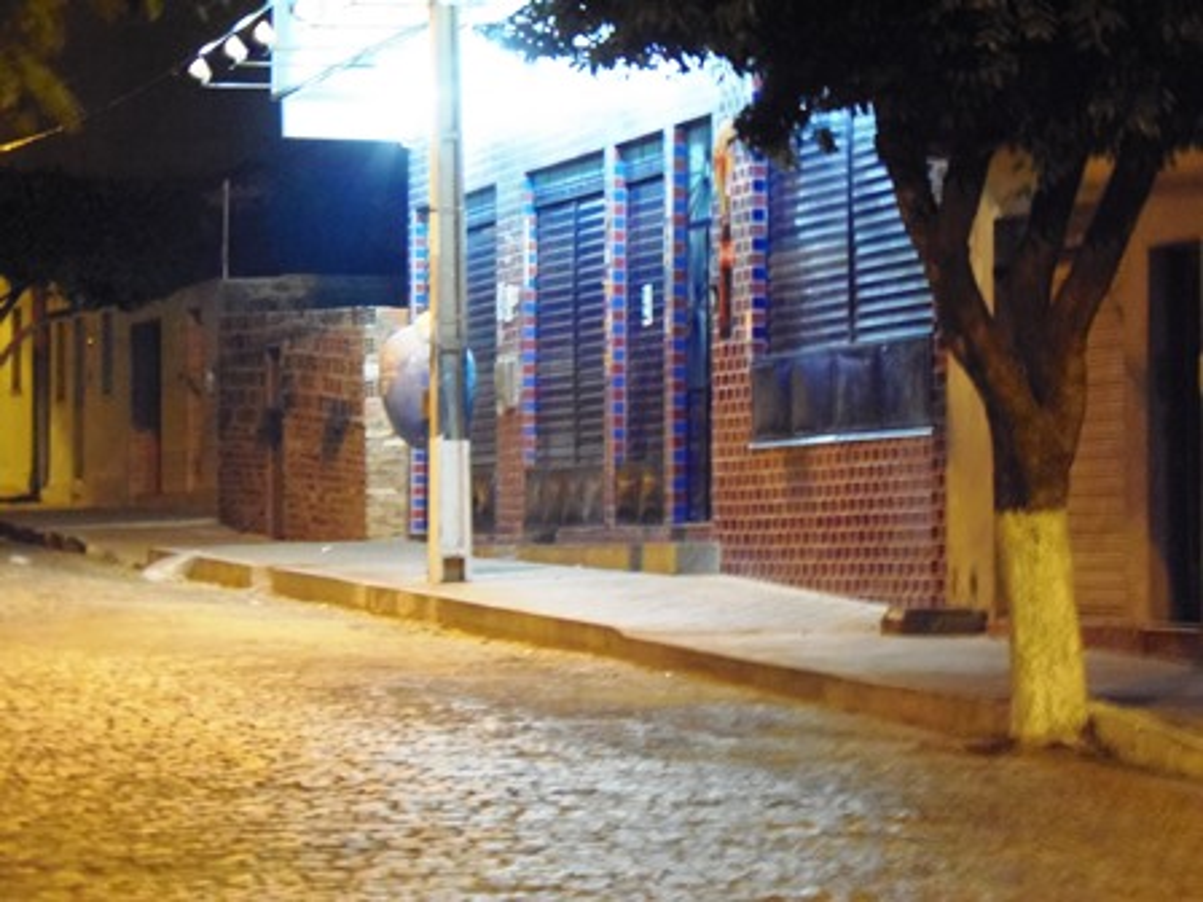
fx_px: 4726
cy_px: 451
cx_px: 602
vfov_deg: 10.9
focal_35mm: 136
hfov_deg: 14.5
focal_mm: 25.2
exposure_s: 1/2.5
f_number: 4.7
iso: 800
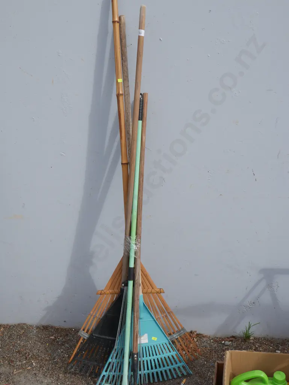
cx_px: 144
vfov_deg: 41.2
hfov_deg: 31.5
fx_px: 512
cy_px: 192
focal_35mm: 46
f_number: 9
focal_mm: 23
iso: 200
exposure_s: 1/320
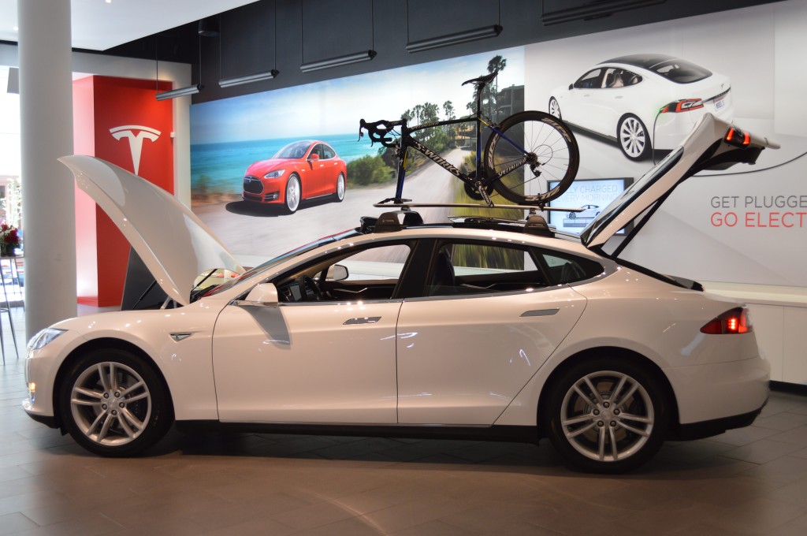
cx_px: 404
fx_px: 940
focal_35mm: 42
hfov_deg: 46.5
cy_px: 268
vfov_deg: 31.8
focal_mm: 28
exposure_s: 1/50
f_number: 4.5
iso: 400
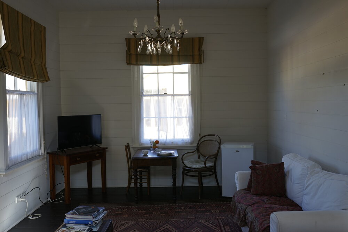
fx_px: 338
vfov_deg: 37.9
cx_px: 174
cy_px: 116
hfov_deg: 54.4
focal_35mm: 35
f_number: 4
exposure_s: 1/160
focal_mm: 35
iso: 500
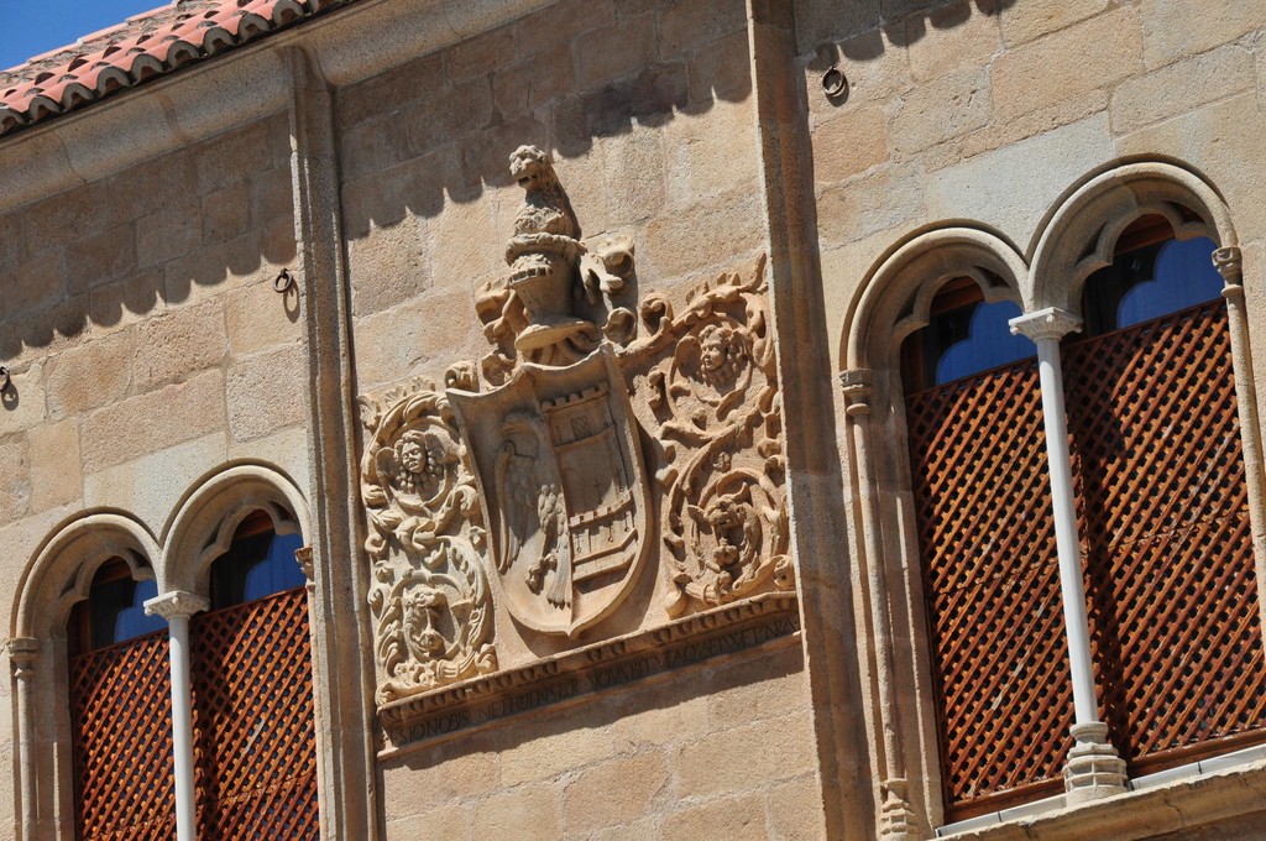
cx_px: 633
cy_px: 420
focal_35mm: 150
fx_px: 5268
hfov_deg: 13.7
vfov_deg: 9.1
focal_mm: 100
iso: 1000
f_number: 9
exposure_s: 1/1250
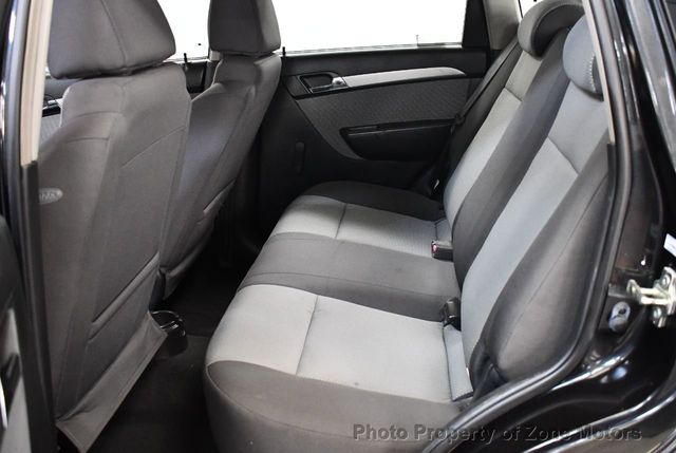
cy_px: 226
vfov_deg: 37.0
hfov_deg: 53.1
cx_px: 338
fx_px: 677
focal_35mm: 36
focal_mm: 18
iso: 3200
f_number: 3.5
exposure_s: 1/125
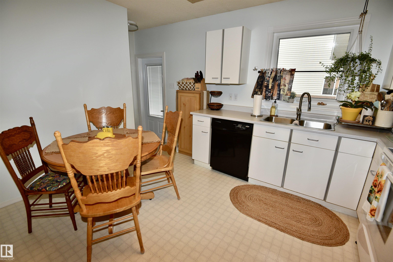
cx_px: 196
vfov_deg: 73.8
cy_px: 131
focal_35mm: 16
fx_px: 175
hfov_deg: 96.7
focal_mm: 16
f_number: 5.6
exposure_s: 1/200
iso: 400
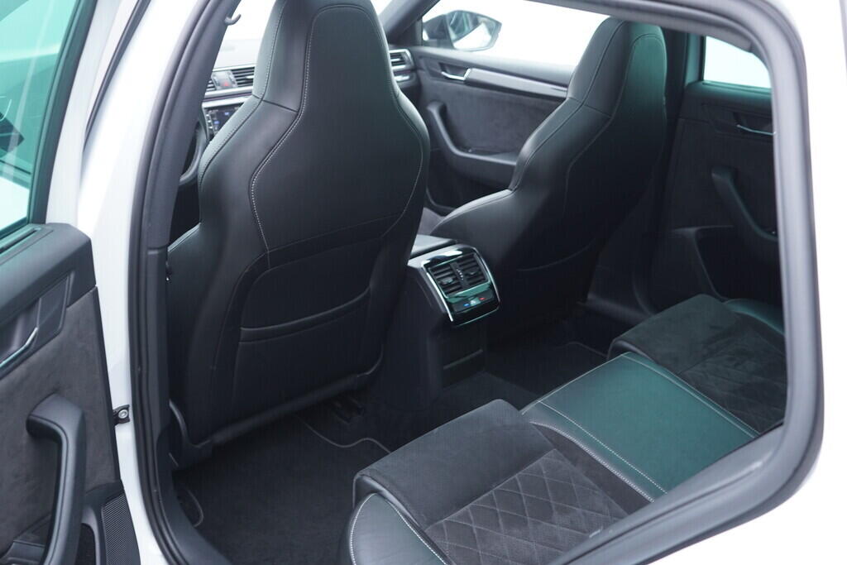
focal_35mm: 36
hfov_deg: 53.1
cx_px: 424
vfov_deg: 36.9
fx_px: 847
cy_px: 282
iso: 400
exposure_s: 1/40
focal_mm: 24
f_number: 2.8
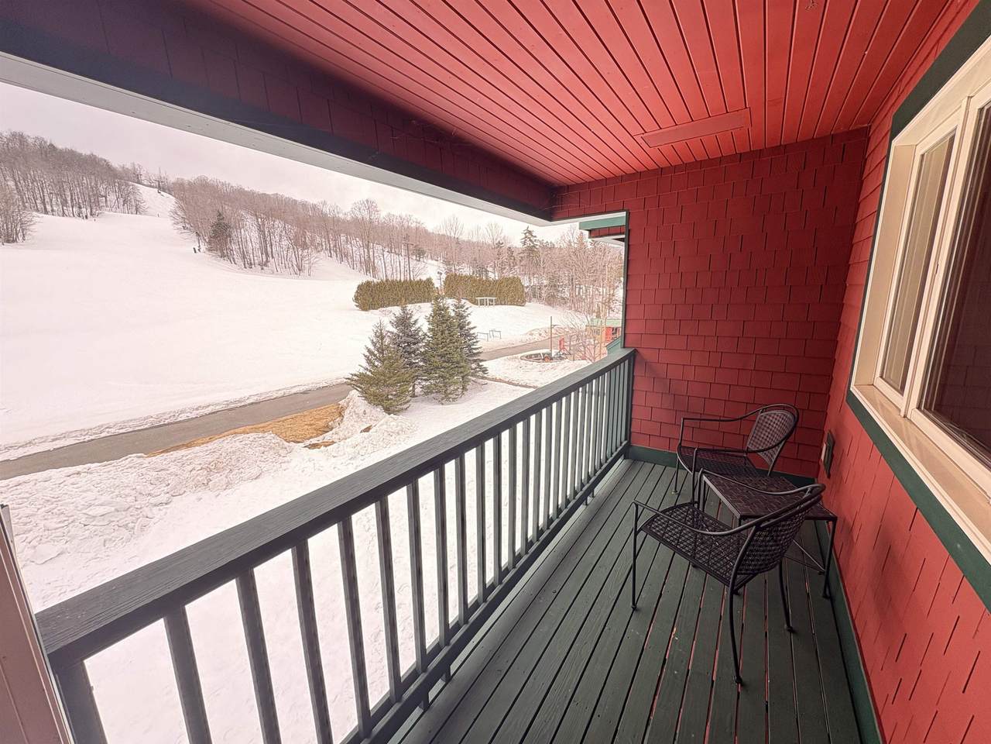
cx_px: 496
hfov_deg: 102.1
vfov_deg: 85.7
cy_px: 372
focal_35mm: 14
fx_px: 401
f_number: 2.2
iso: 80
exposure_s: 1/137
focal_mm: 2.22
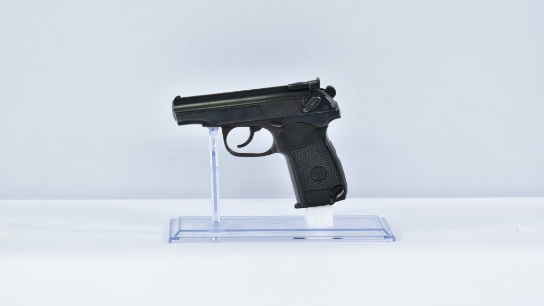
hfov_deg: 26.8
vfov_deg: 15.3
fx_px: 1140
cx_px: 273
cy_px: 136
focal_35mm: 79
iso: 640
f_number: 5.6
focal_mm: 50
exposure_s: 1/20
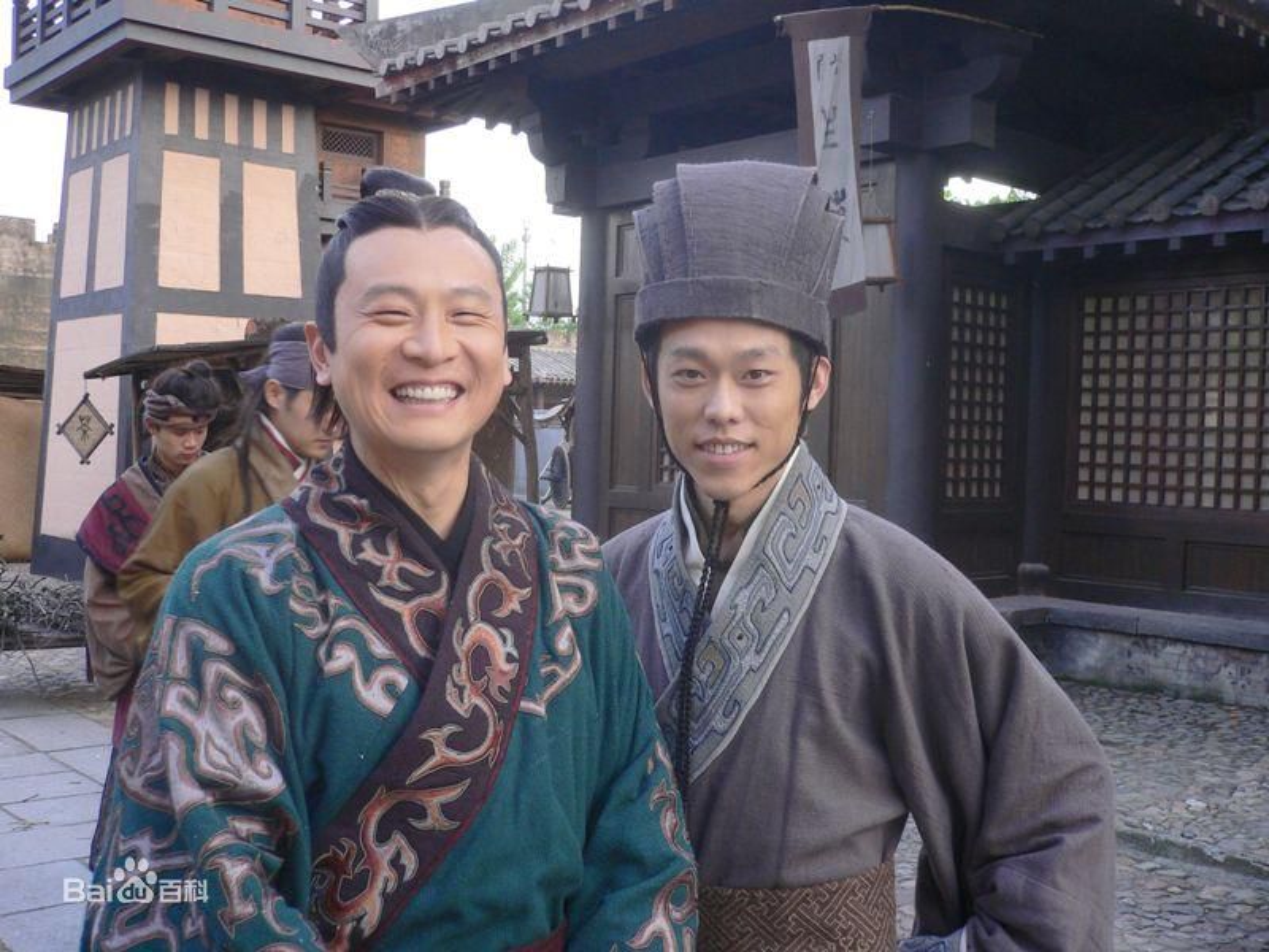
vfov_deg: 40.7
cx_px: 634
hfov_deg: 52.6
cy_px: 476
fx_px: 1283
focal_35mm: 35
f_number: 2.8
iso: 100
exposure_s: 1/60
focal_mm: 5.8
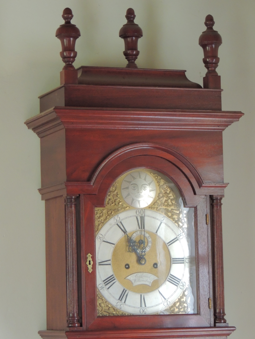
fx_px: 1424
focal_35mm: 145
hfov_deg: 10.2
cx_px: 128
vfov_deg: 13.6
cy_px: 170
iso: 800
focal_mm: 25.8
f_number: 4.4
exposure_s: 1/25
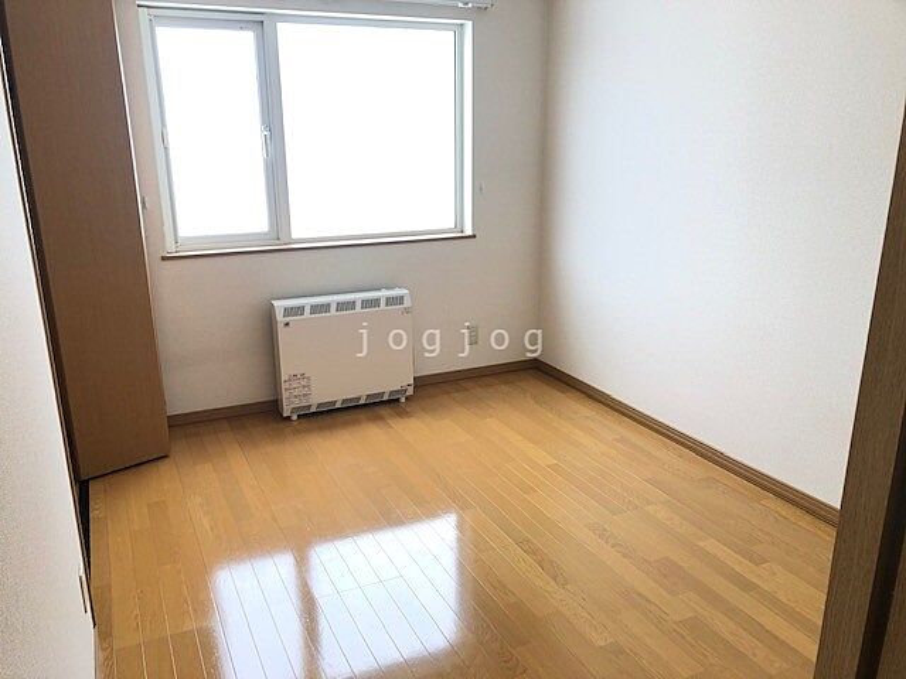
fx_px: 733
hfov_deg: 63.4
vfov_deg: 49.7
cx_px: 453
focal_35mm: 28
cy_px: 340
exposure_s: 1/100
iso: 32
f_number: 1.8
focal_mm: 3.99
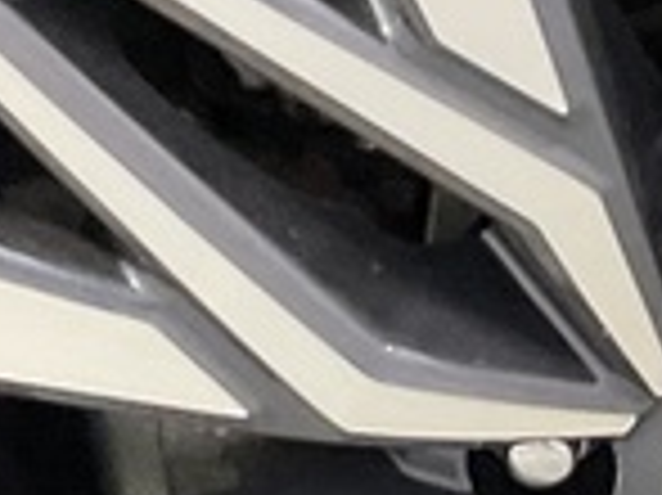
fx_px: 3612
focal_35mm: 189
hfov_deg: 10.4
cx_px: 685
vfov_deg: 7.8
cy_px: 333
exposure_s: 1/50
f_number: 1.8
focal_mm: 3
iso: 200
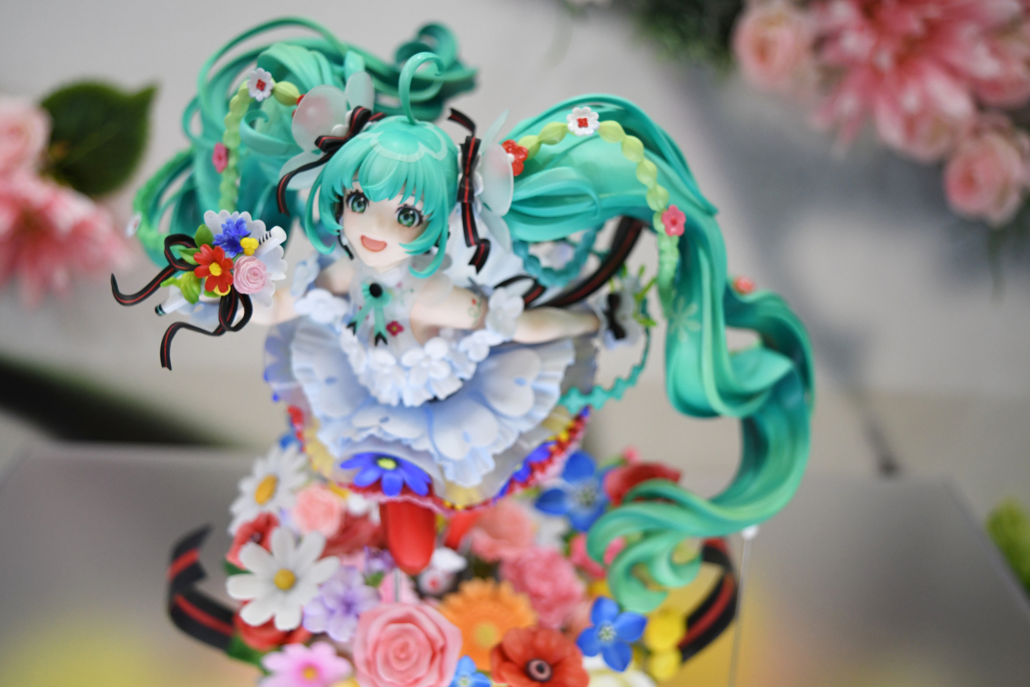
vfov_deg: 31.9
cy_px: 344
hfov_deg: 46.4
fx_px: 1202
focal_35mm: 42
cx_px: 515
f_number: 4.2
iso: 1000
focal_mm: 28
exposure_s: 1/640
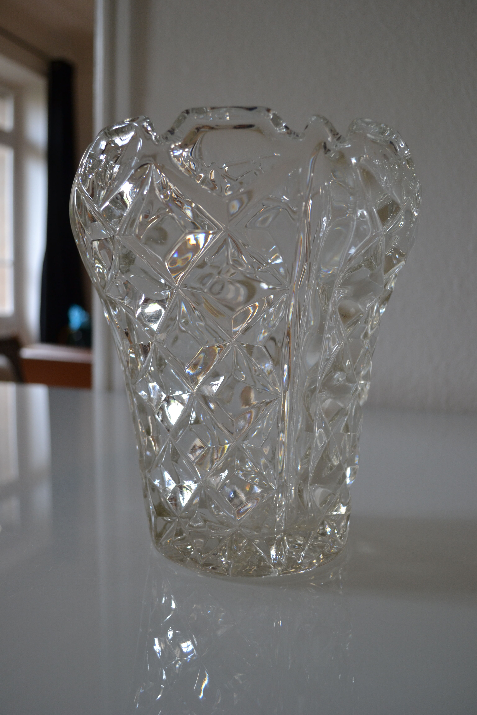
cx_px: 238
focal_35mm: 33
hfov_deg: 40.0
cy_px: 358
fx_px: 656
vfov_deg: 57.2
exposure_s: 1/60
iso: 400
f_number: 3.8
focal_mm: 22
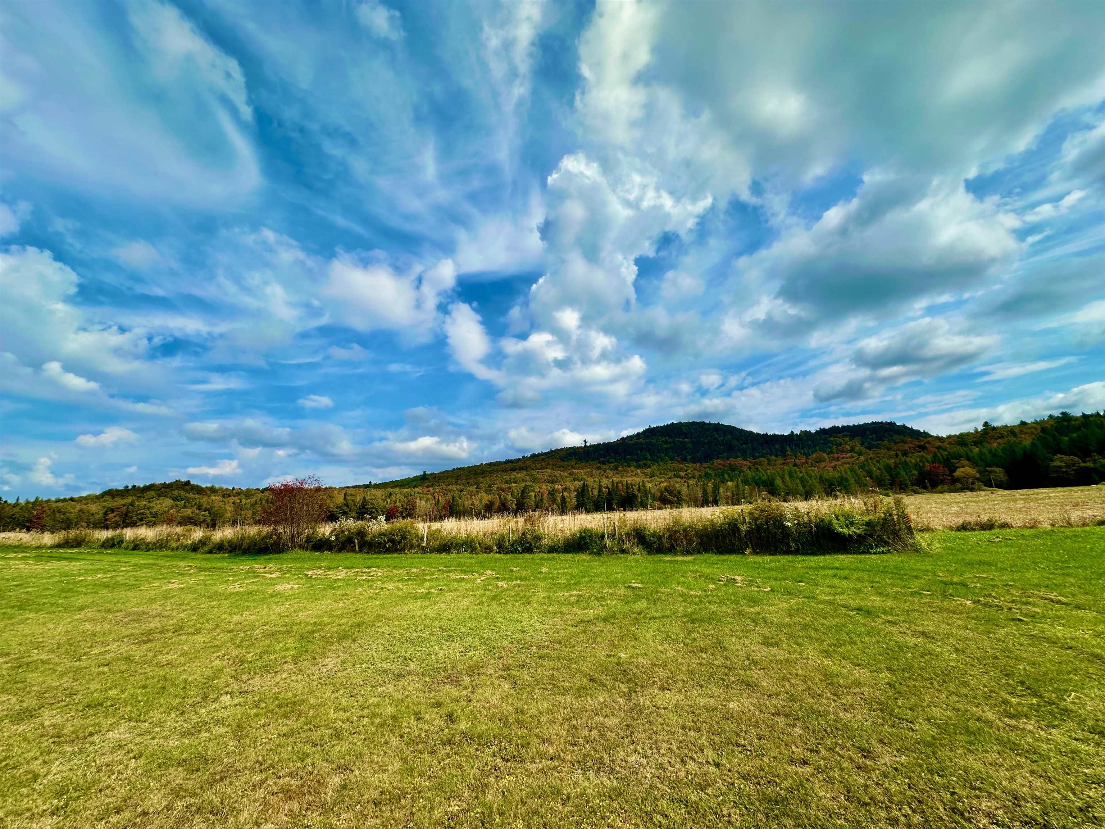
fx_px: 447
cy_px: 414
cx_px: 552
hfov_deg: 102.1
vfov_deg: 85.7
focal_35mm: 14
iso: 50
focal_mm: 2.22
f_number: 2.2
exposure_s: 1/4000
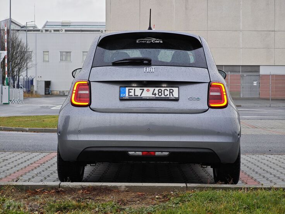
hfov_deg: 26.0
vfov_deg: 19.6
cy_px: 107
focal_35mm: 75
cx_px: 142
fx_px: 617
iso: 50
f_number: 1.8
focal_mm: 12.28
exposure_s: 1/148
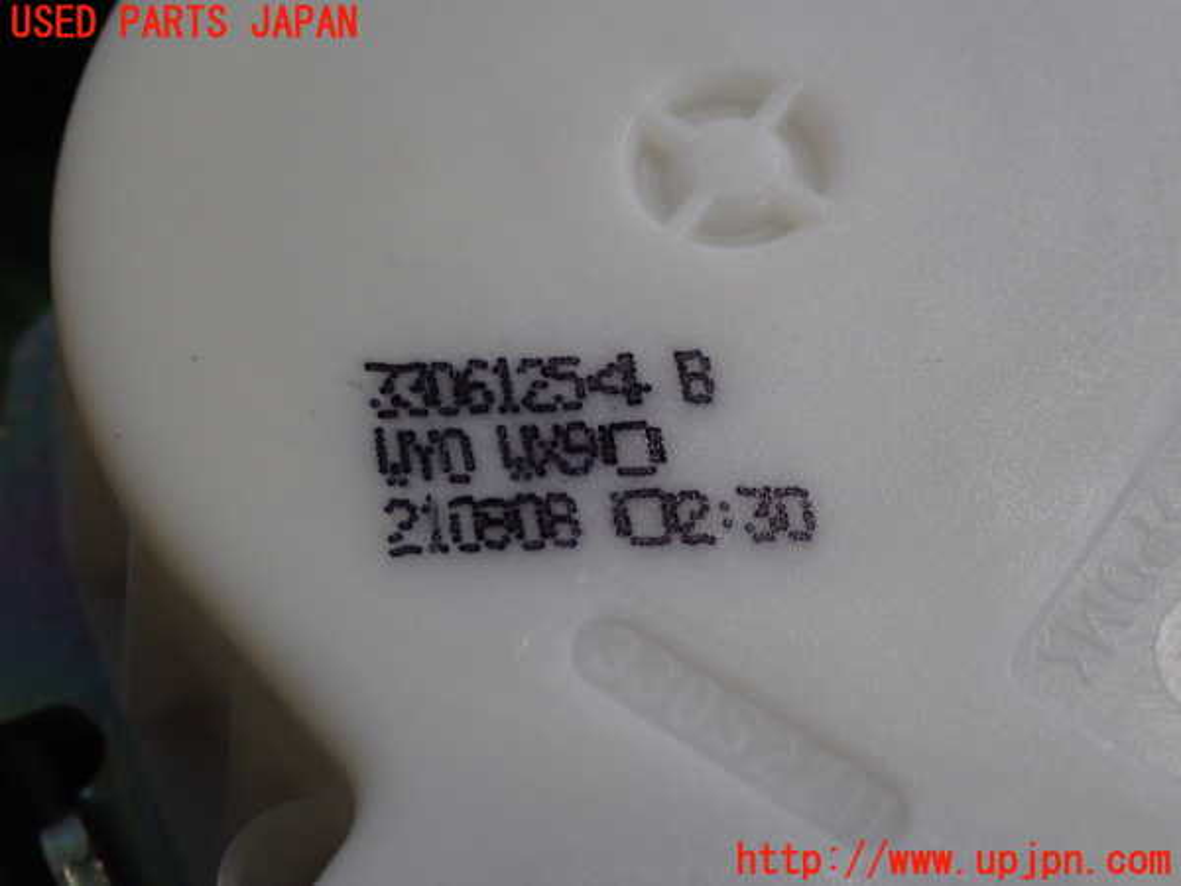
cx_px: 590
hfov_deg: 27.4
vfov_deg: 20.7
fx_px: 2422
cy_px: 443
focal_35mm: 71
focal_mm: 12.73
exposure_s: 1/60
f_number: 3.9
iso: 800
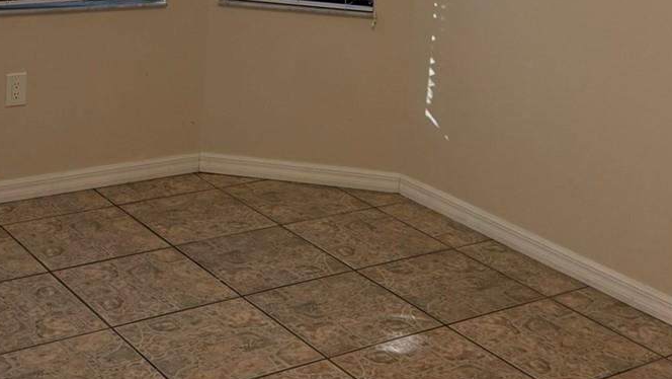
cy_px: -29
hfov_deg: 33.3
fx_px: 1123
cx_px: 296
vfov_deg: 18.5
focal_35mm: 63
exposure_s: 1/198
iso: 200
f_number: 1.78
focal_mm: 6.76
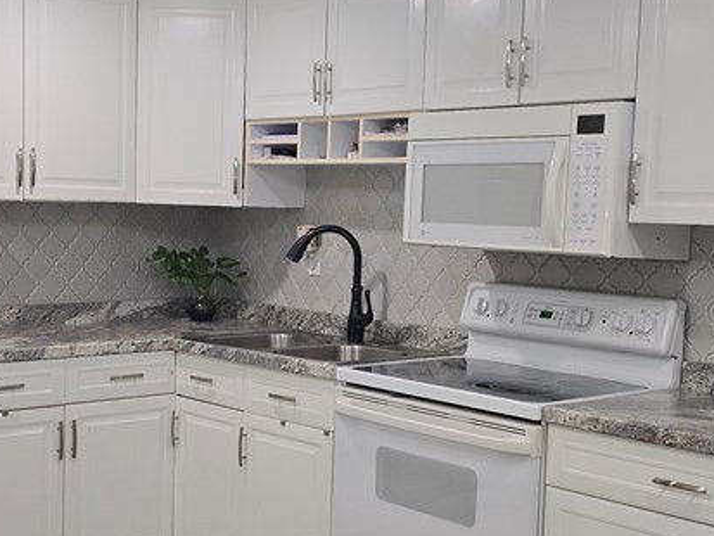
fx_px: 1176
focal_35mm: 57
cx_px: 280
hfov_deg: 33.6
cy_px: 322
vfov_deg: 25.6
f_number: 1.7
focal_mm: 6.3
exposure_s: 1/60
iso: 80
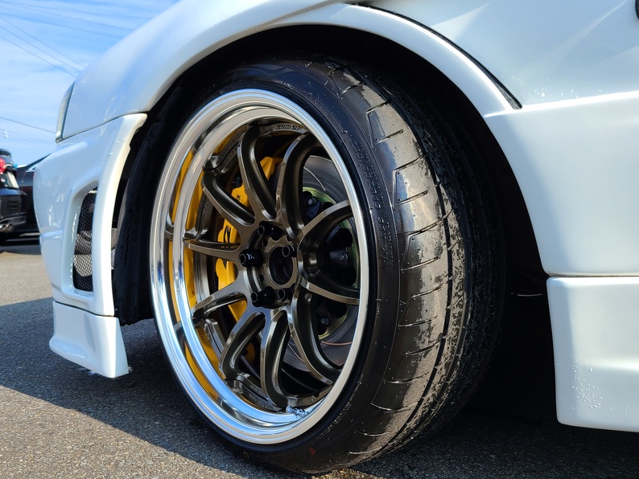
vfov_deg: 42.9
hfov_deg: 55.1
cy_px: 275
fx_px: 609
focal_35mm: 33
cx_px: 274
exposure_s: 1/1067
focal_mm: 5.4
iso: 40
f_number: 1.8
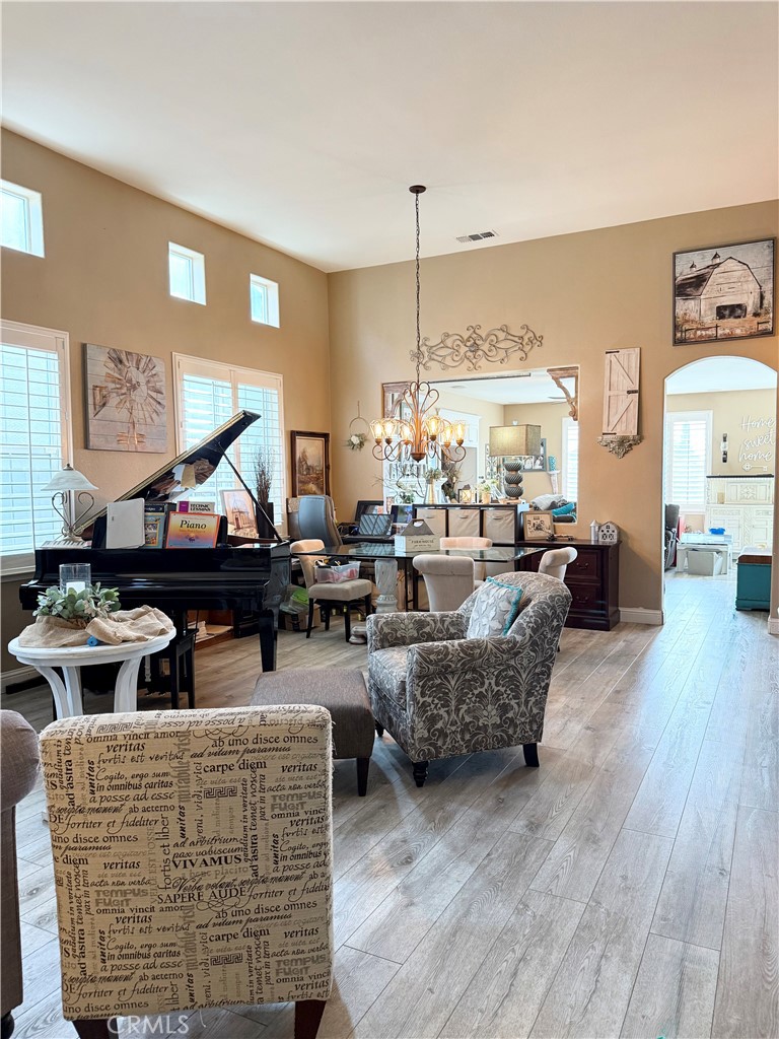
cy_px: 520
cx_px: 390
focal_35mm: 24
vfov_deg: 71.6
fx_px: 720
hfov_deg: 56.8
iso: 320
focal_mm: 6.76
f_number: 1.78
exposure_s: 1/60
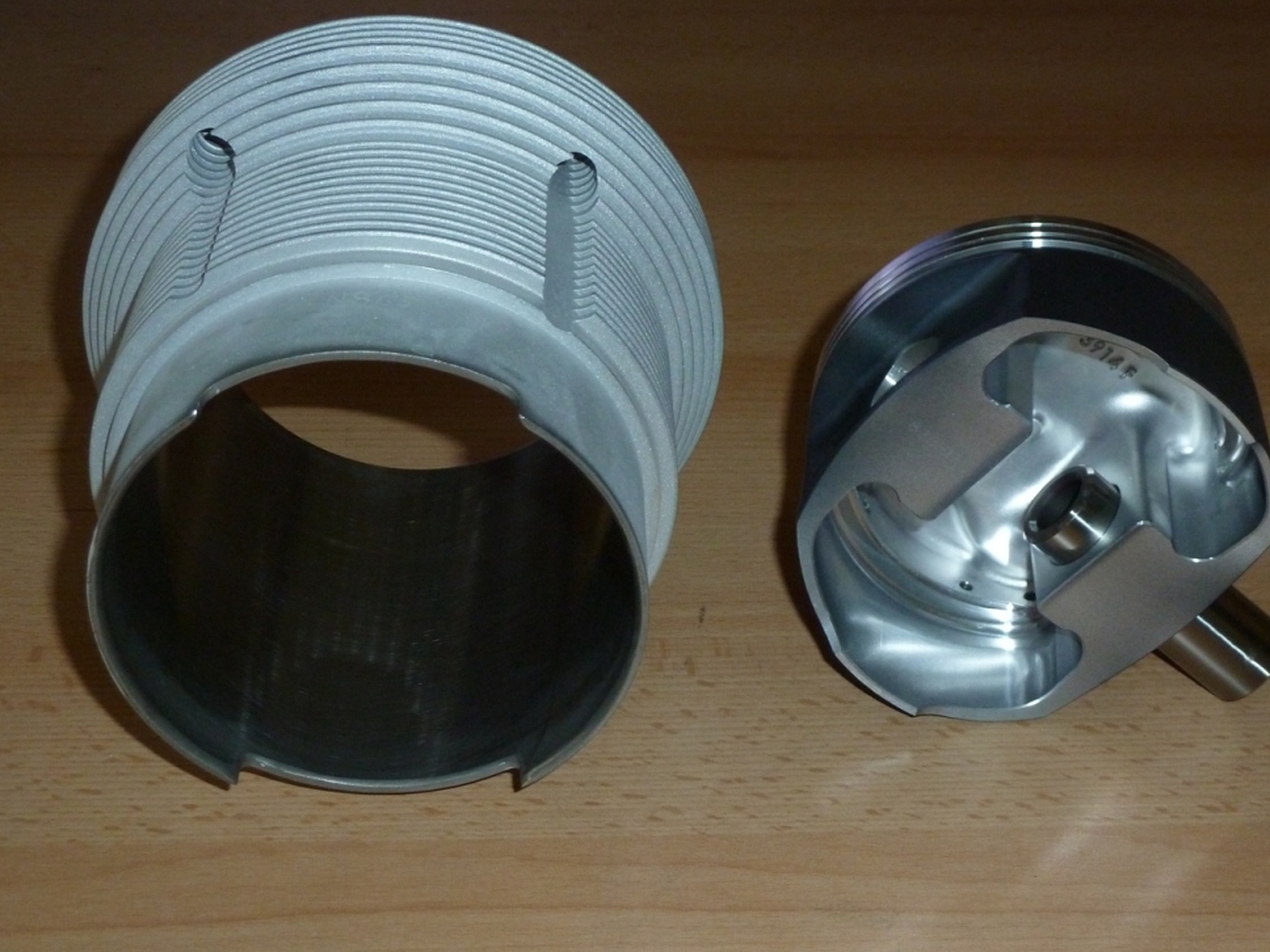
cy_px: 490
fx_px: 2018
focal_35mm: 55
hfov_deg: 34.9
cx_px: 605
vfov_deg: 26.6
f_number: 3.8
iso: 400
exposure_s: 1/60
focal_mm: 8.5
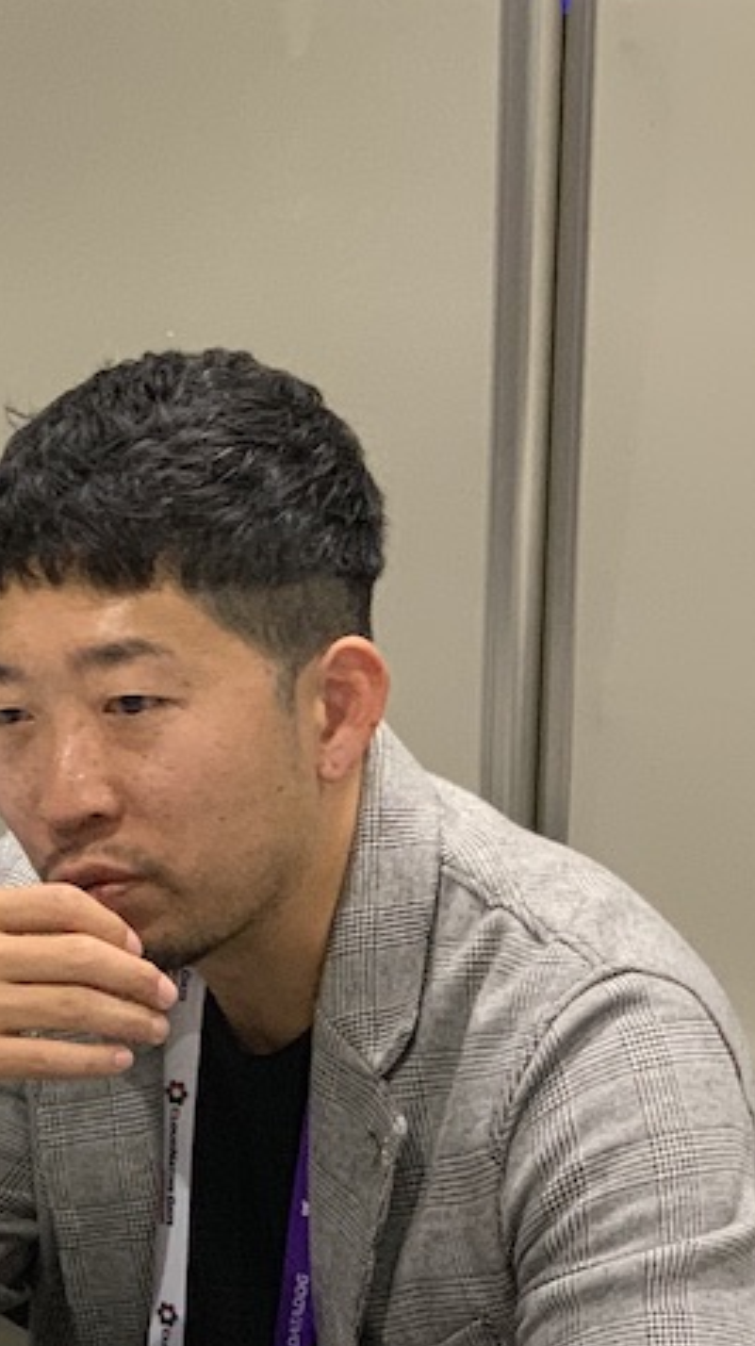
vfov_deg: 17.6
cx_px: 28
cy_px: 484
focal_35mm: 122
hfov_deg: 9.9
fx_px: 4351
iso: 250
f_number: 2.4
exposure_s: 1/60
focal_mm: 6
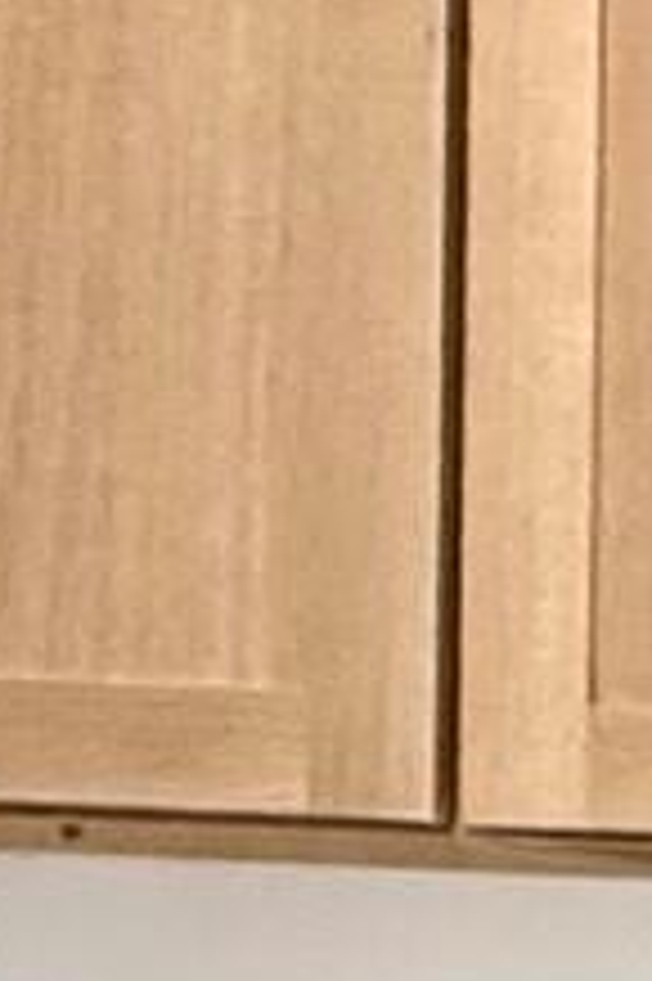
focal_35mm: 137
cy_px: 1328
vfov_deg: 14.3
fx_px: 3727
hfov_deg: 7.6
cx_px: 2455
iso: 250
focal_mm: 2.22
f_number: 2.2
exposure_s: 1/60
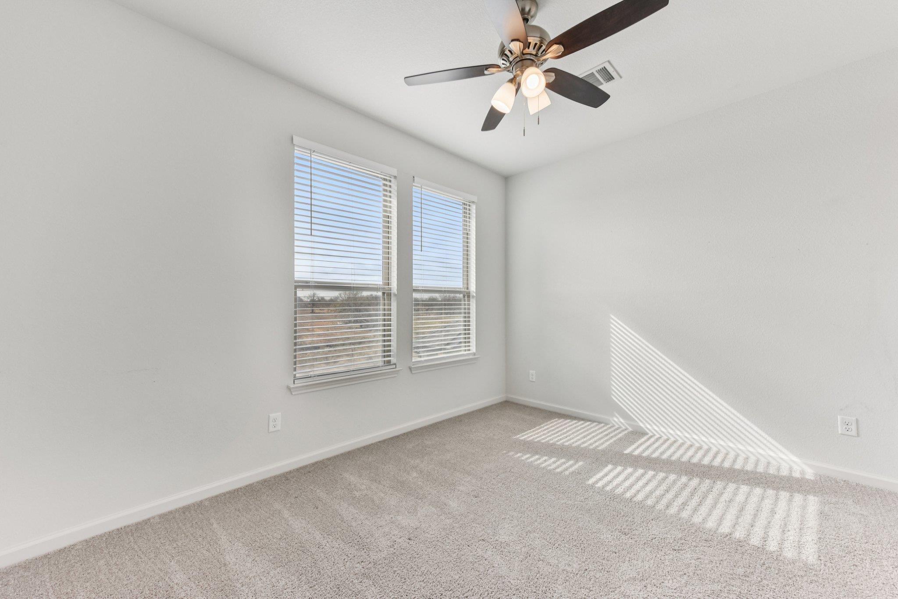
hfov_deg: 104.2
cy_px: 300
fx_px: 349
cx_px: 449
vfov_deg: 81.2
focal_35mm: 14
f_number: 8
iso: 800
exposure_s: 1/400
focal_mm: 14
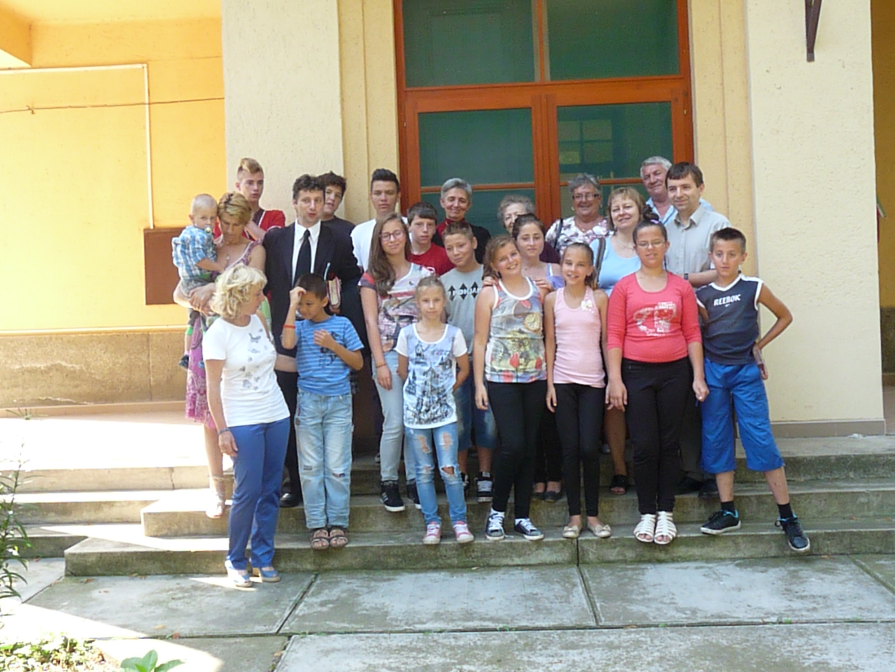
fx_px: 983
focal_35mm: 38
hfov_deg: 49.0
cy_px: 336
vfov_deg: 37.7
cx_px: 444
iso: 800
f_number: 5
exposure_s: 1/250
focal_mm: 6.6
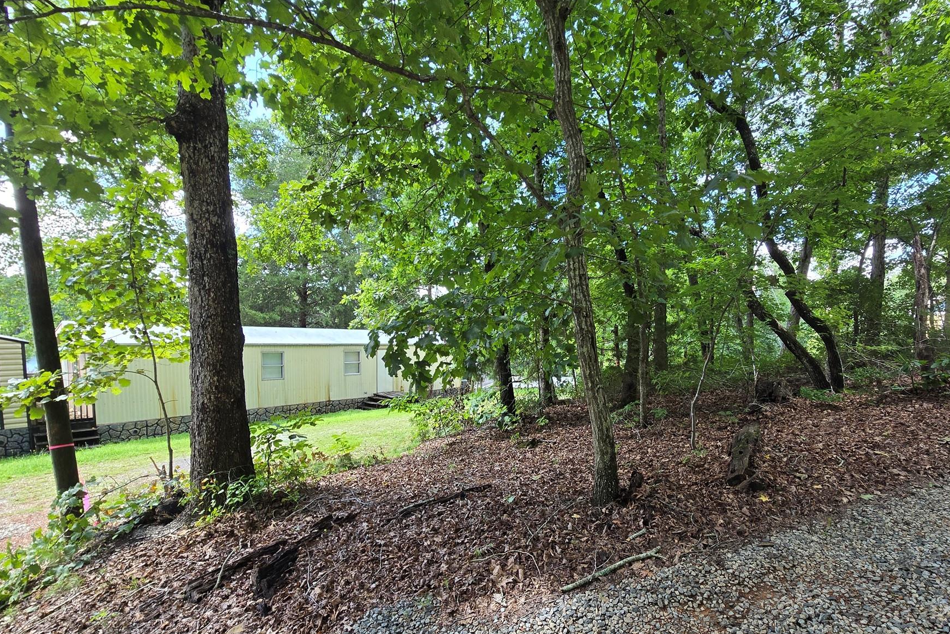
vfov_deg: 73.0
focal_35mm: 16
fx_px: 422
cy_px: 377
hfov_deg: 96.2
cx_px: 534
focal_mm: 2.2
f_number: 2.2
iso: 50
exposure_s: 1/176
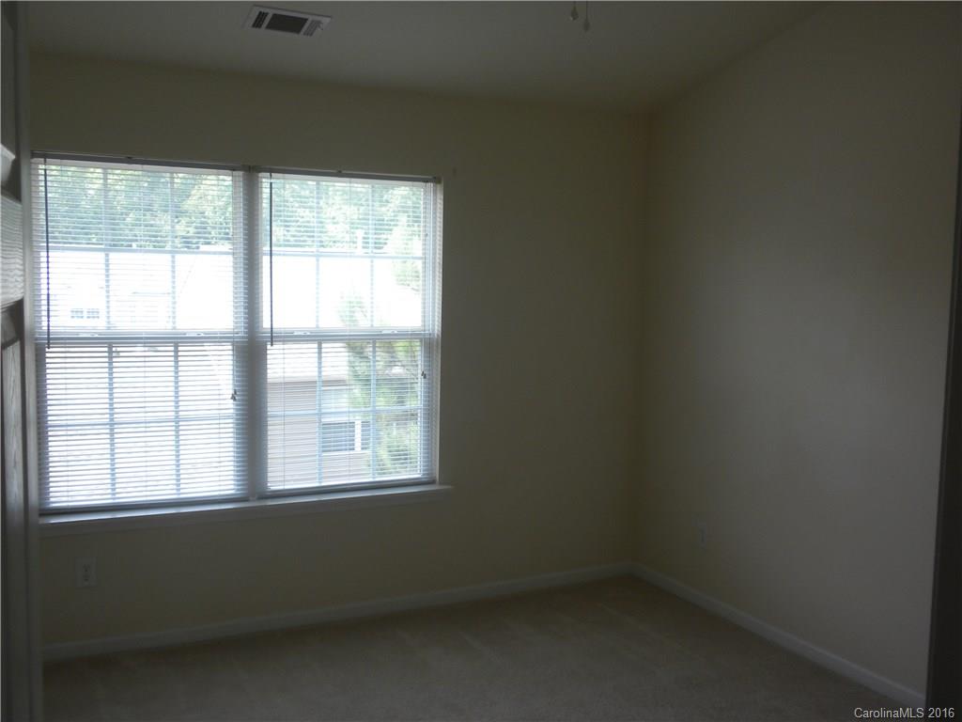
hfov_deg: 50.1
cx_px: 481
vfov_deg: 38.7
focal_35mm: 37
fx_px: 1028
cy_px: 361
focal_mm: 6.6
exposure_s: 1/54.4
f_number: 3.5
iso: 66
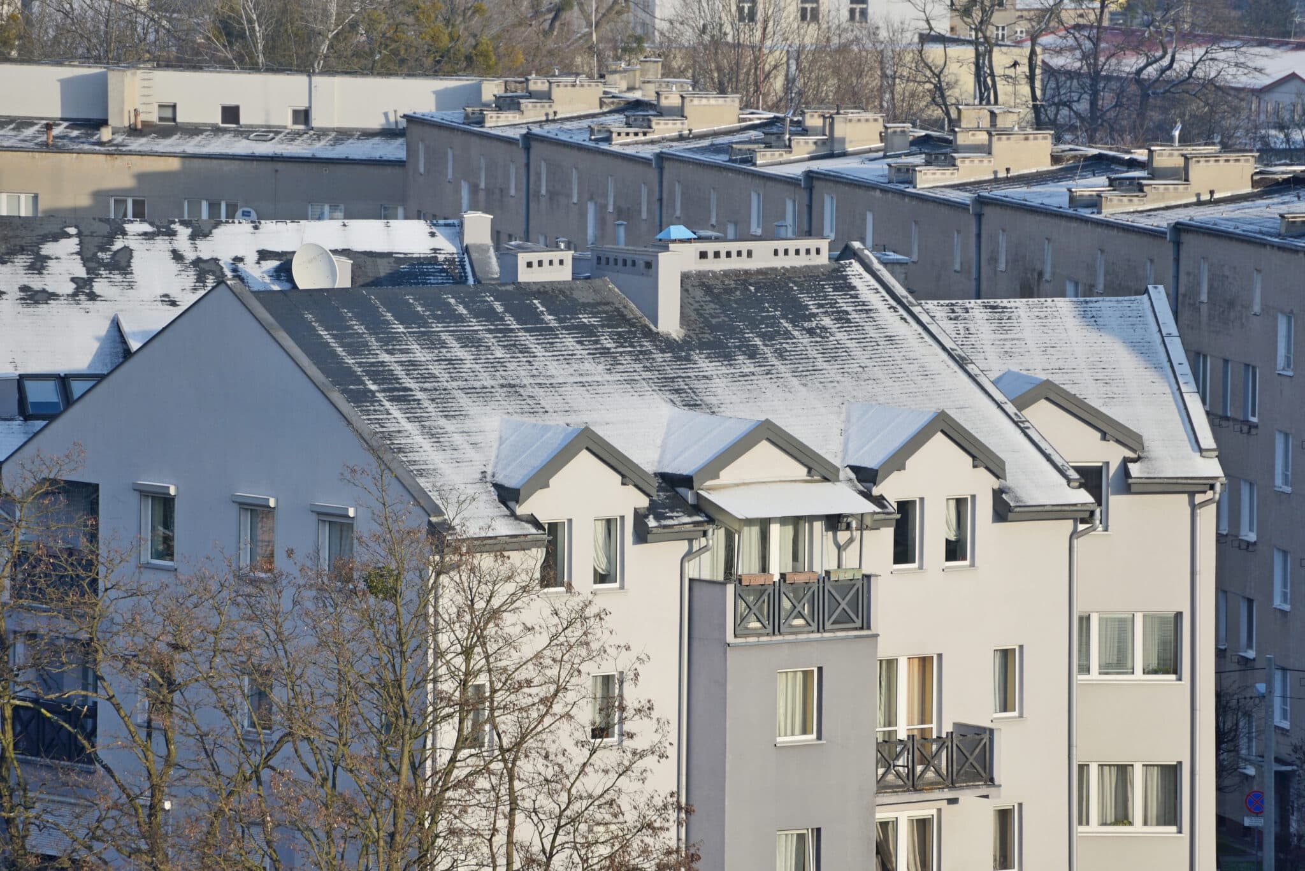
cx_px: 652
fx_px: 9428
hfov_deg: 7.9
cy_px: 436
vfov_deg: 5.3
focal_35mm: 260
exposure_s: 1/500
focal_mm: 260
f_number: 5.6
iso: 200
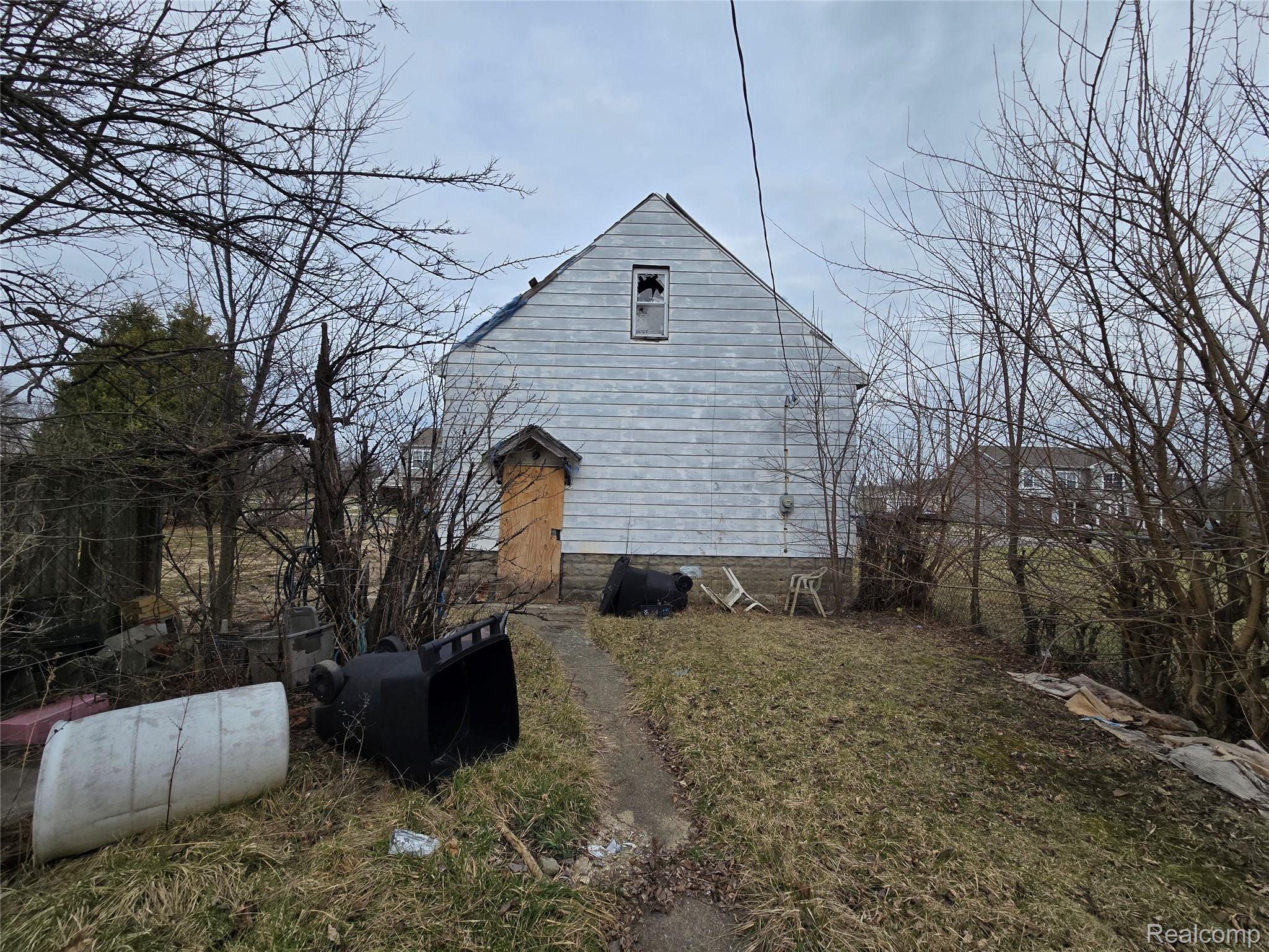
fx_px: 477
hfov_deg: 106.2
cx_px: 634
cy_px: 476
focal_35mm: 13
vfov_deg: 89.9
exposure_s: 1/2321
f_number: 2.2
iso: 50
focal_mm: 2.2
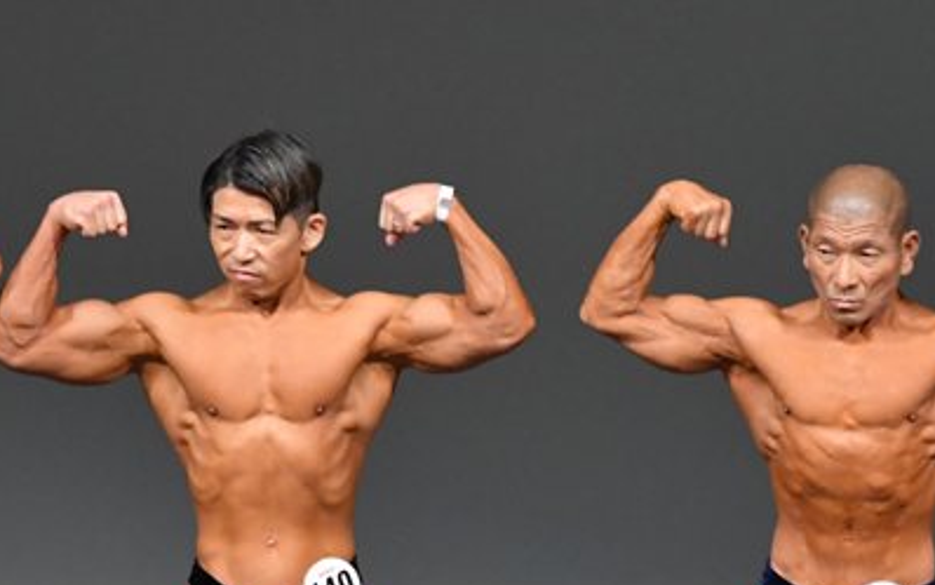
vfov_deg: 1.8
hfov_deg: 2.8
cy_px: 547
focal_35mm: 743
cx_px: 513
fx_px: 18938
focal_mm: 250
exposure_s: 1/400
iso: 4000
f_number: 5.6
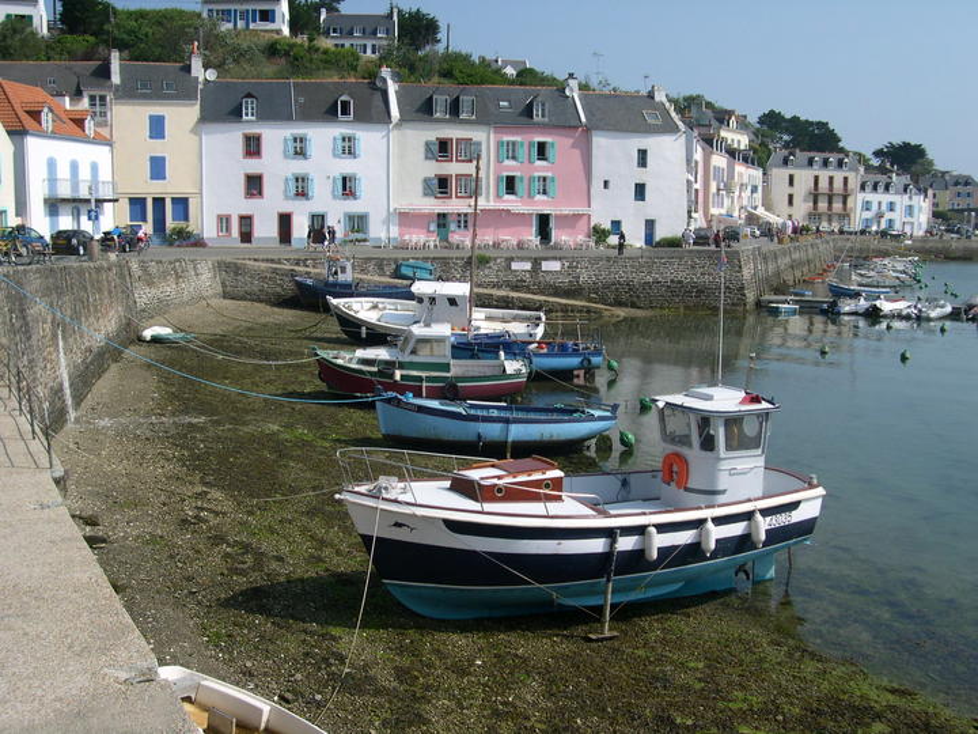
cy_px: 367
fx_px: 1074
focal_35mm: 38
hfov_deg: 49.0
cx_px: 489
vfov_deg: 37.7
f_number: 7.6
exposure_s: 1/244
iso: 100
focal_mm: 8
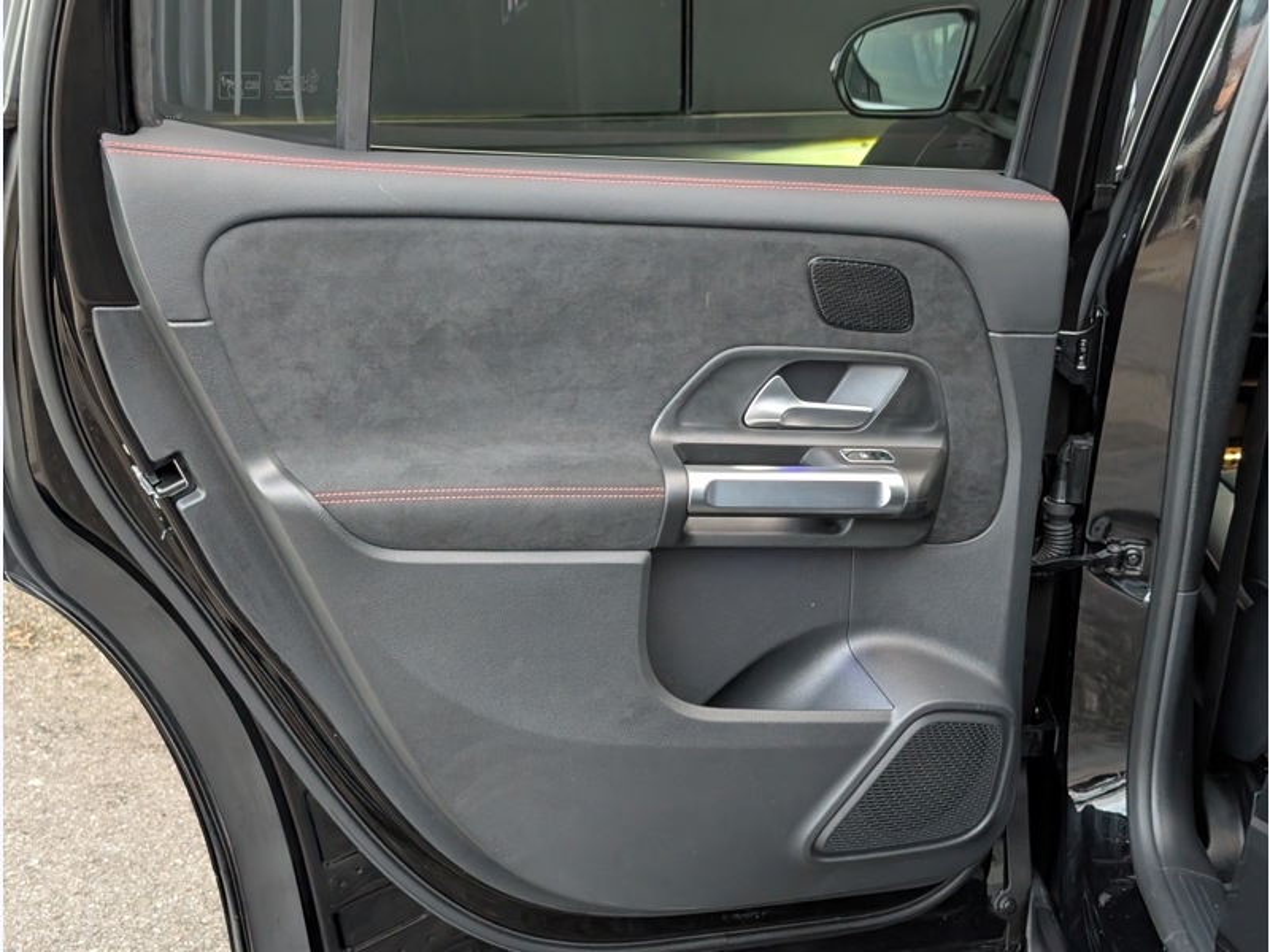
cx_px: 635
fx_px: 1798
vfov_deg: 29.7
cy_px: 476
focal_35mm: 49
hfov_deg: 38.9
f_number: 1.68
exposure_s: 1/120
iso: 835
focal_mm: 6.9
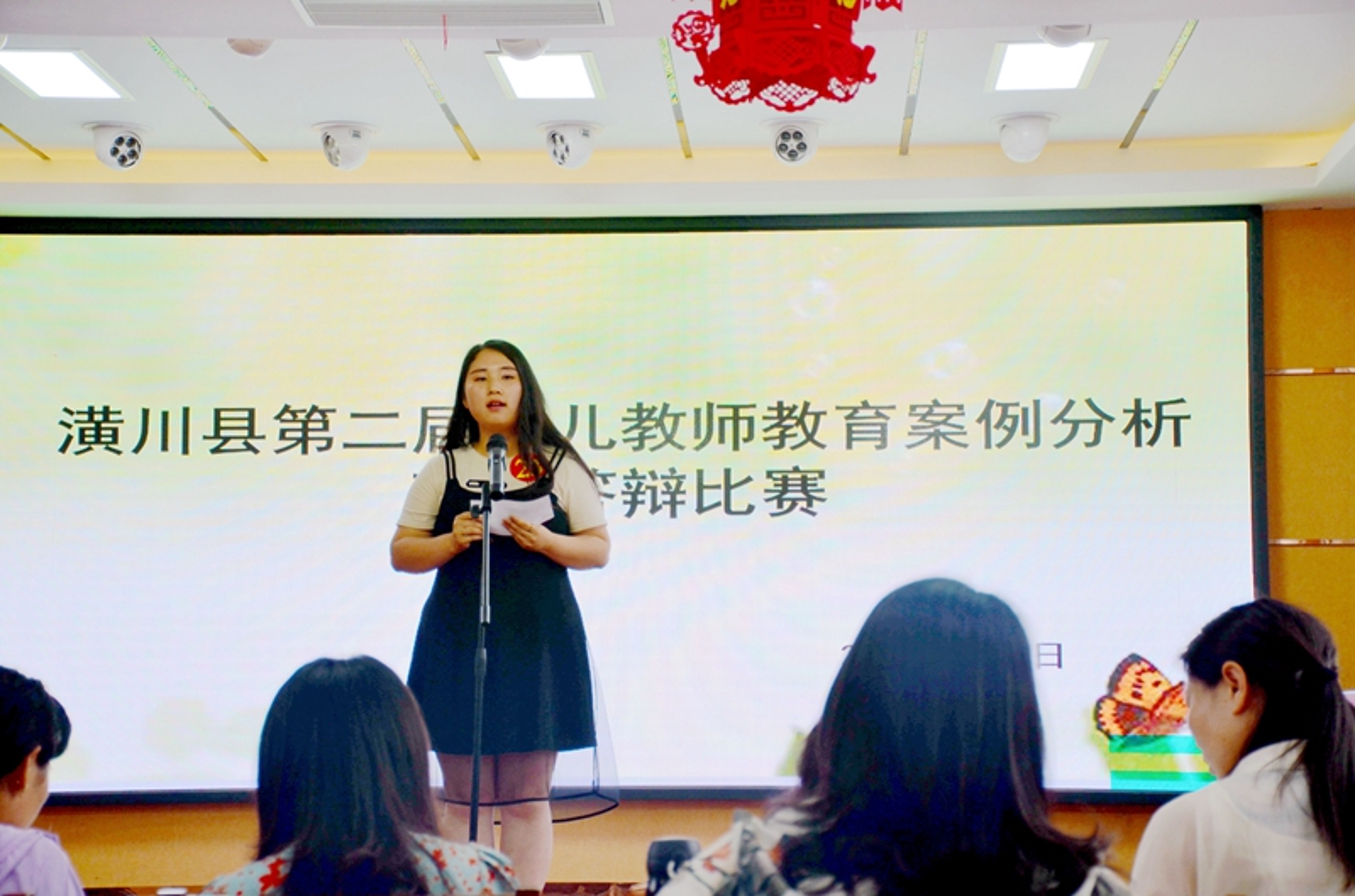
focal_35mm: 72
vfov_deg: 18.8
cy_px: 448
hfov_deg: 28.1
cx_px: 678
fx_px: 2703
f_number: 5.6
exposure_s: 1/125
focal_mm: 48
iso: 200
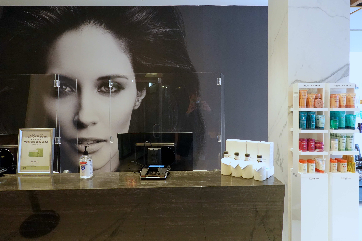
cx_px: 190
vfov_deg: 49.5
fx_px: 261
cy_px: 111
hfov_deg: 69.4
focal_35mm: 26
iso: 1600
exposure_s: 1/60
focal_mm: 9
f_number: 2.8
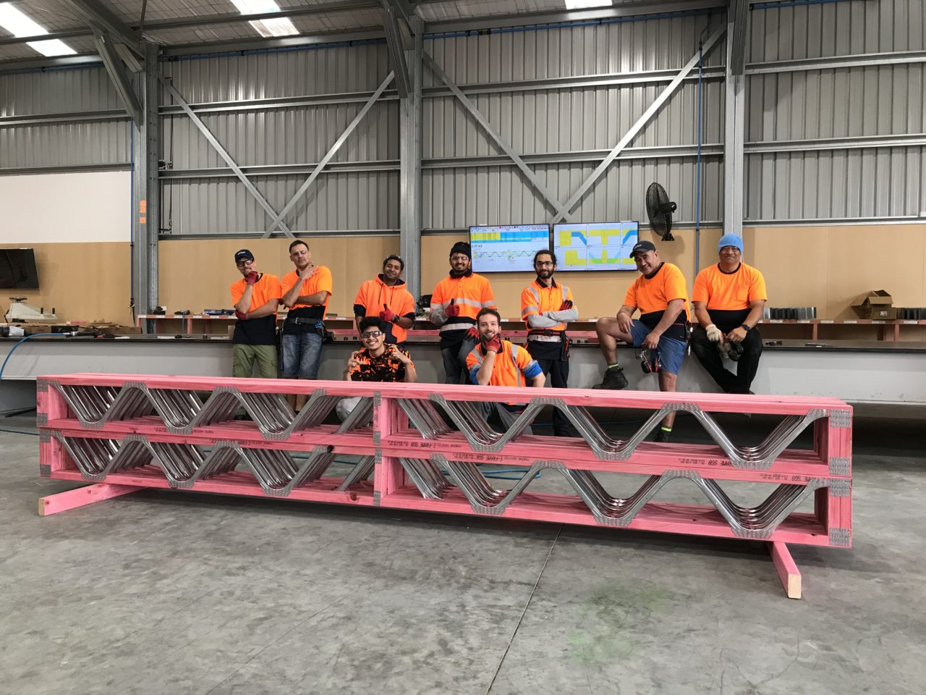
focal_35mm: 28
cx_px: 463
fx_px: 749
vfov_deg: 49.7
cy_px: 348
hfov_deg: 63.4
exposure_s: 1/33
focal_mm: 3.99
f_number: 1.8
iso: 25
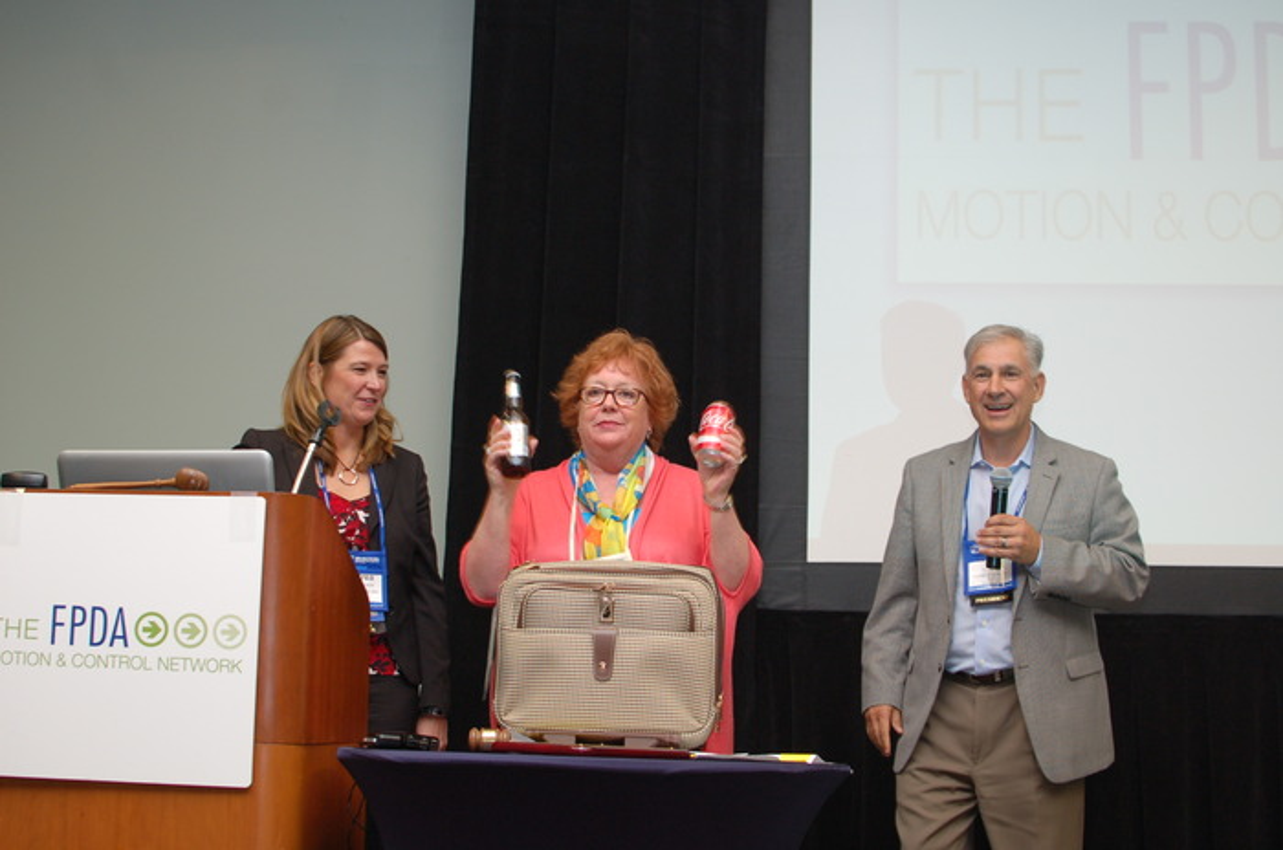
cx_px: 642
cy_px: 425
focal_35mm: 52
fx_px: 1868
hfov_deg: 37.9
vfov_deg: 25.7
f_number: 4
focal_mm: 35
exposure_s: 1/60
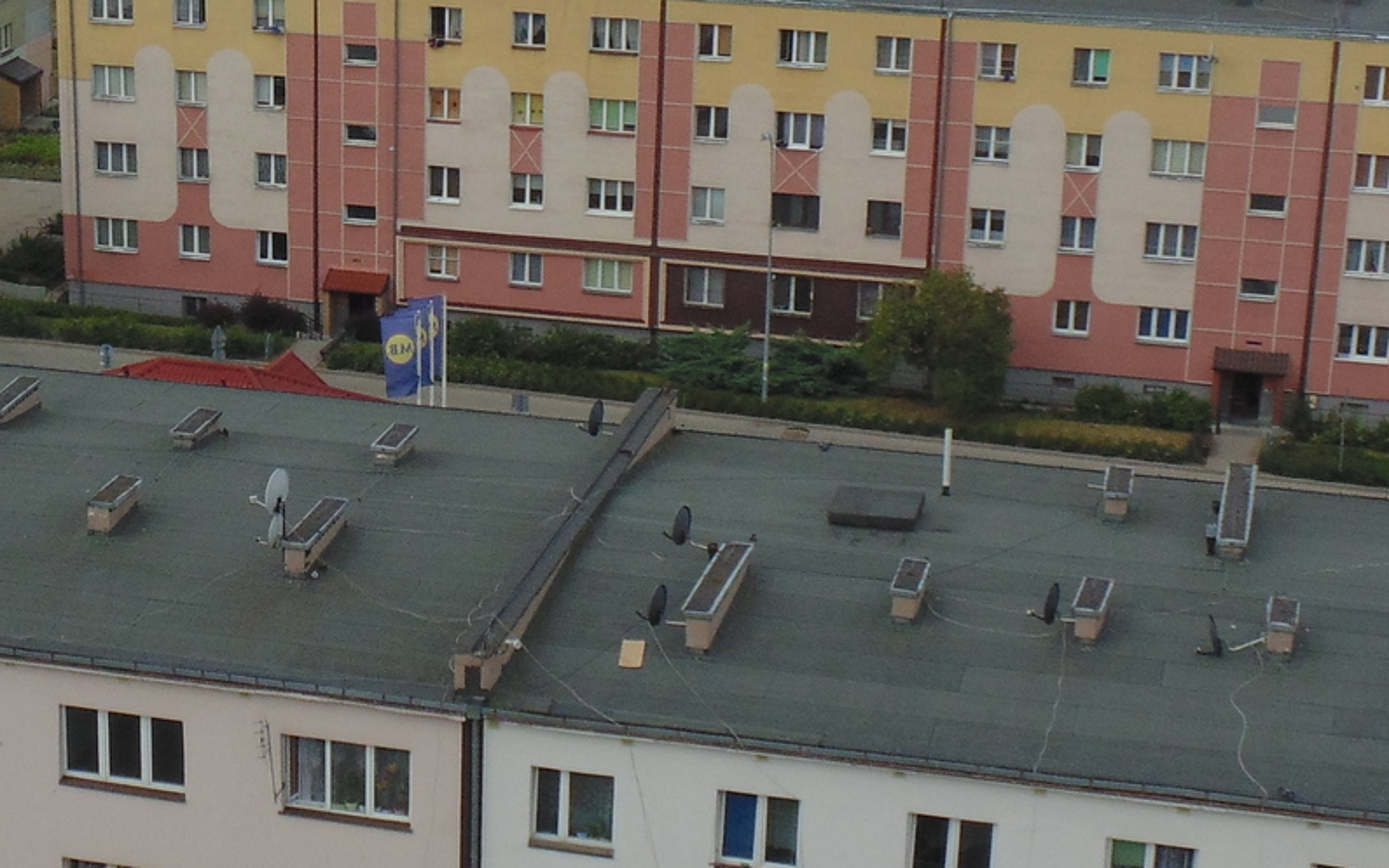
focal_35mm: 87
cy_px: 578
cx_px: 285
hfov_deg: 23.5
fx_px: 3294
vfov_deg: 15.0
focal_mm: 6.2
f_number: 3.4
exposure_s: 1/1000
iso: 80
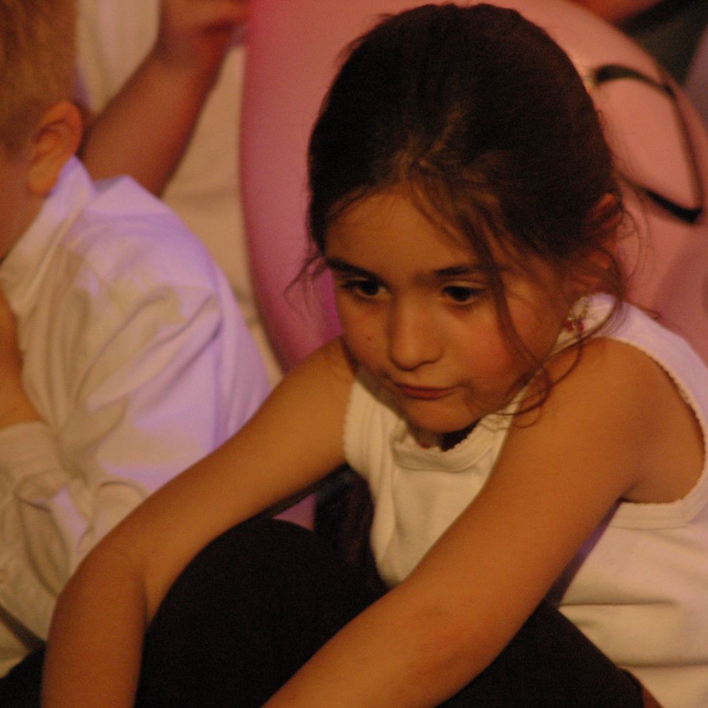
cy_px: 354
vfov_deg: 3.0
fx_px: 13329
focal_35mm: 576
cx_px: 333
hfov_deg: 3.0
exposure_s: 1/15
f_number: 5.6
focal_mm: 300
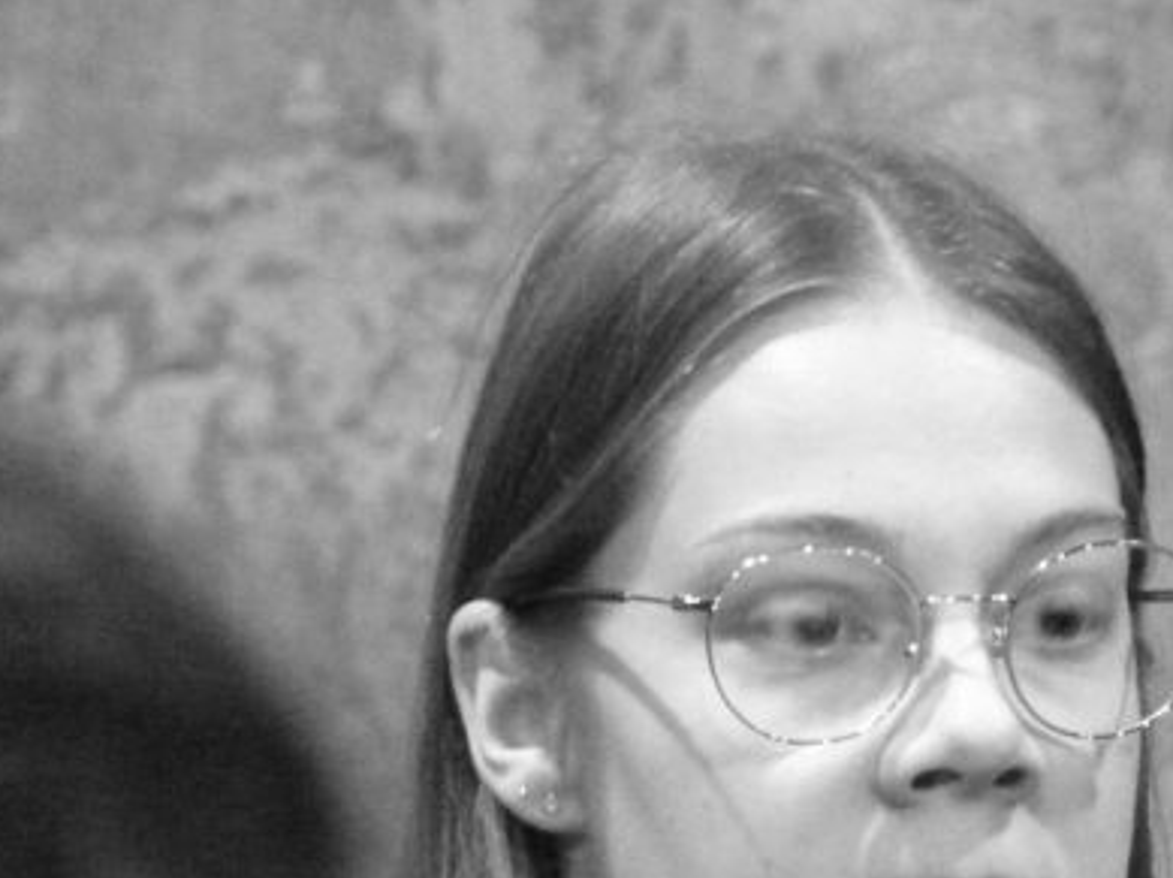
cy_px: 1050
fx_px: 26136
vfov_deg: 1.9
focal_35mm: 772
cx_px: 1209
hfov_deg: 2.6
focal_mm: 52.1
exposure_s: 1/15
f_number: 3.7
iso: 1250
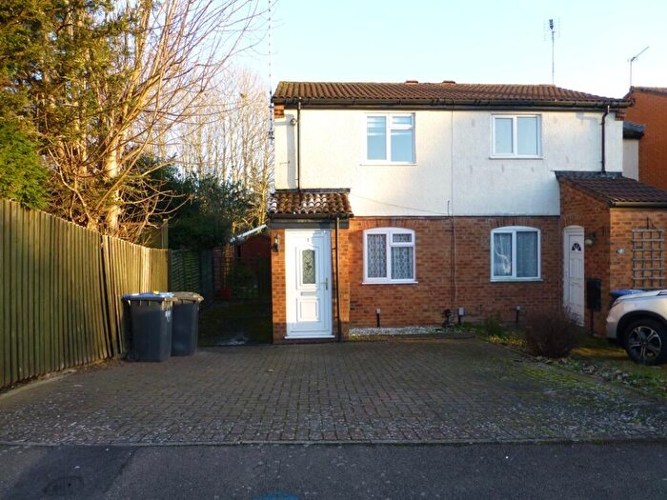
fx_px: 462
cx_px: 334
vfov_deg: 56.8
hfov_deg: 71.6
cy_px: 250
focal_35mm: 24
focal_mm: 4.3
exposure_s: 1/125
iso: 100
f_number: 3.3
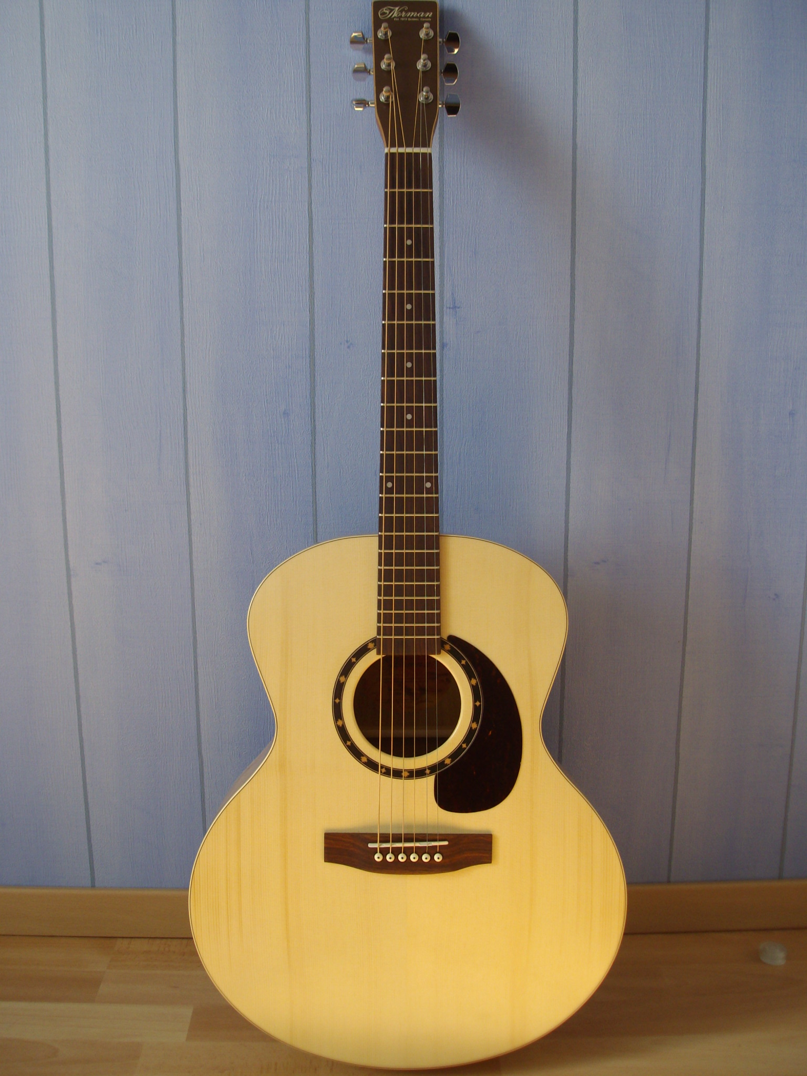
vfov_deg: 51.4
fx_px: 1119
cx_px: 404
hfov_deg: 39.7
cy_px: 538
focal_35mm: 36
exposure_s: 1/200
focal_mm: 6
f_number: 2.7
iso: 80
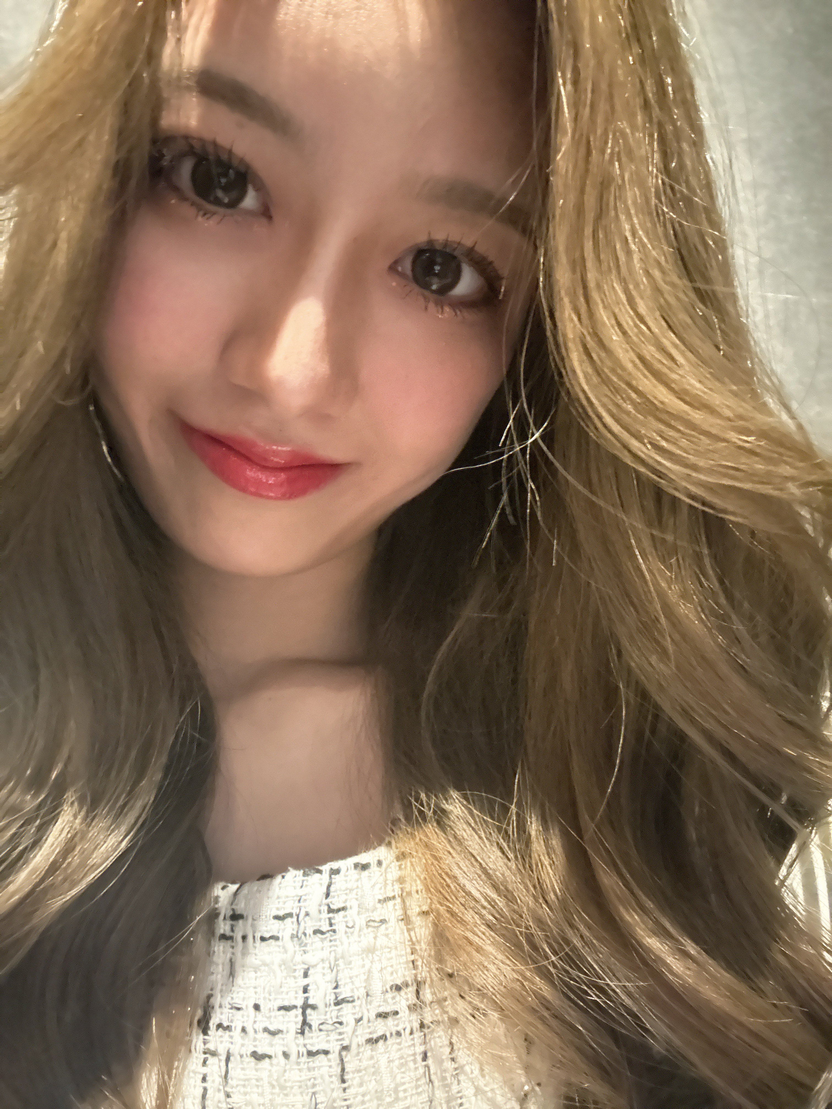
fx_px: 737
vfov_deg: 73.9
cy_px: 554
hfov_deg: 58.9
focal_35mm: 23
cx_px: 416
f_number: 1.9
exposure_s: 1/17
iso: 1000
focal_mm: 2.69
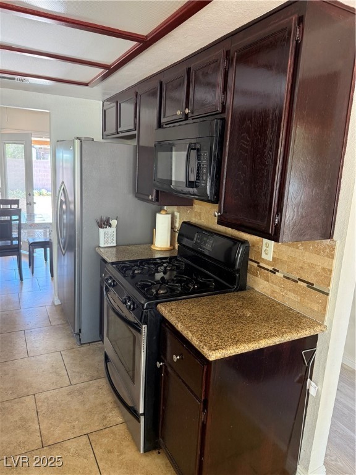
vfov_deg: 71.6
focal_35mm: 24
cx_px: 178
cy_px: 238
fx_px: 329
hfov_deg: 56.8
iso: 250
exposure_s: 1/60
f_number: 1.78
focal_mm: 6.76
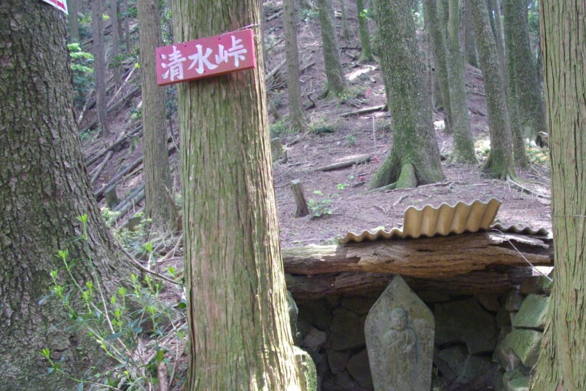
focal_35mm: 49
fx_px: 798
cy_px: 275
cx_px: 372
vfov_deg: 27.3
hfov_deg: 40.0
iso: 234
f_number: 2.8
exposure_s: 1/50
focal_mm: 6.2
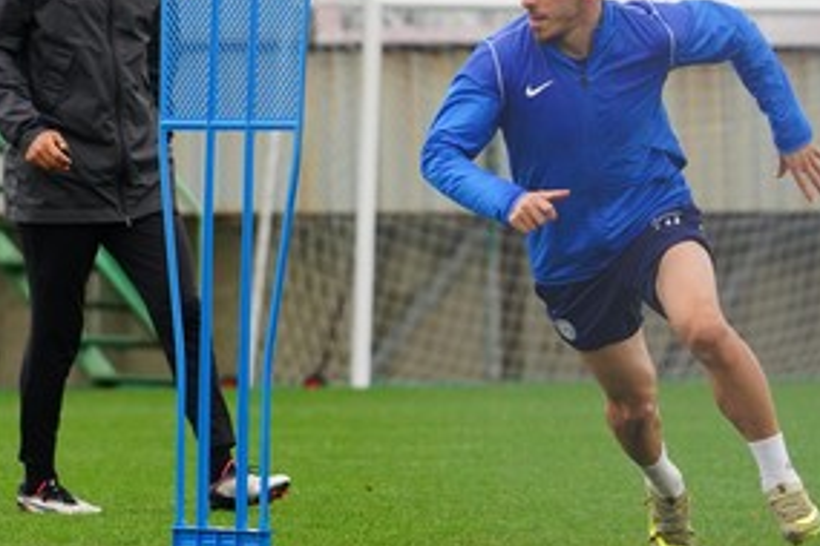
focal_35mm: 709
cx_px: -155
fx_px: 16148
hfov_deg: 2.9
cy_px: 254
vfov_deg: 1.9
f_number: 5.6
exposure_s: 1/2000
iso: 2000
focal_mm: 273
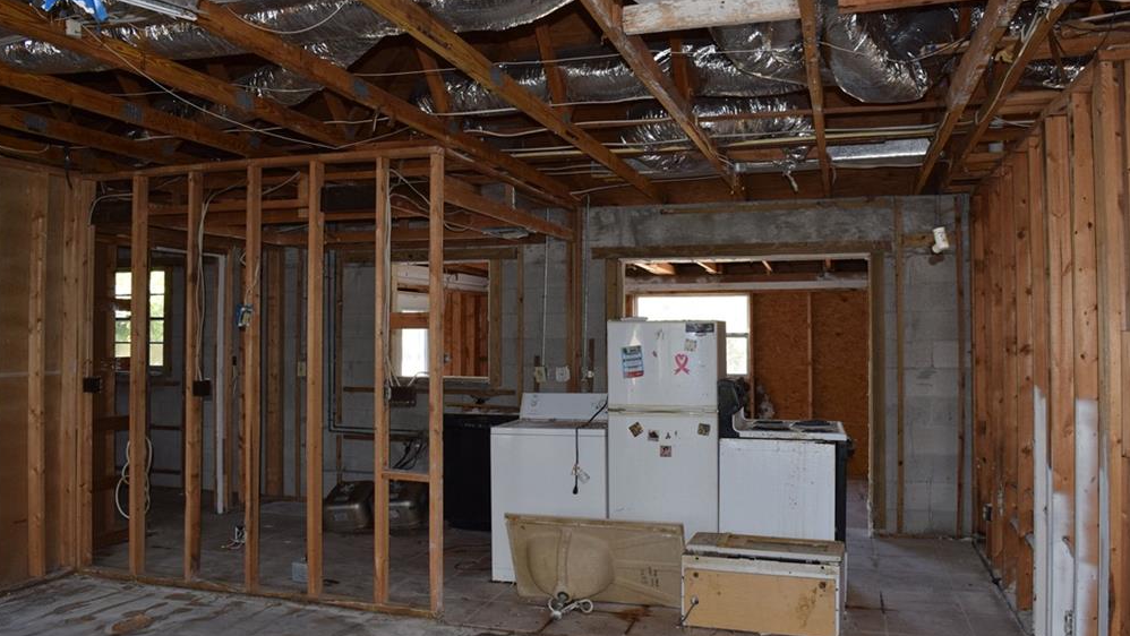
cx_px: 572
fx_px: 869
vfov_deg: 40.2
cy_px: 291
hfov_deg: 66.0
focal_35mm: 29
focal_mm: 18
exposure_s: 1/100
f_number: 5
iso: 800
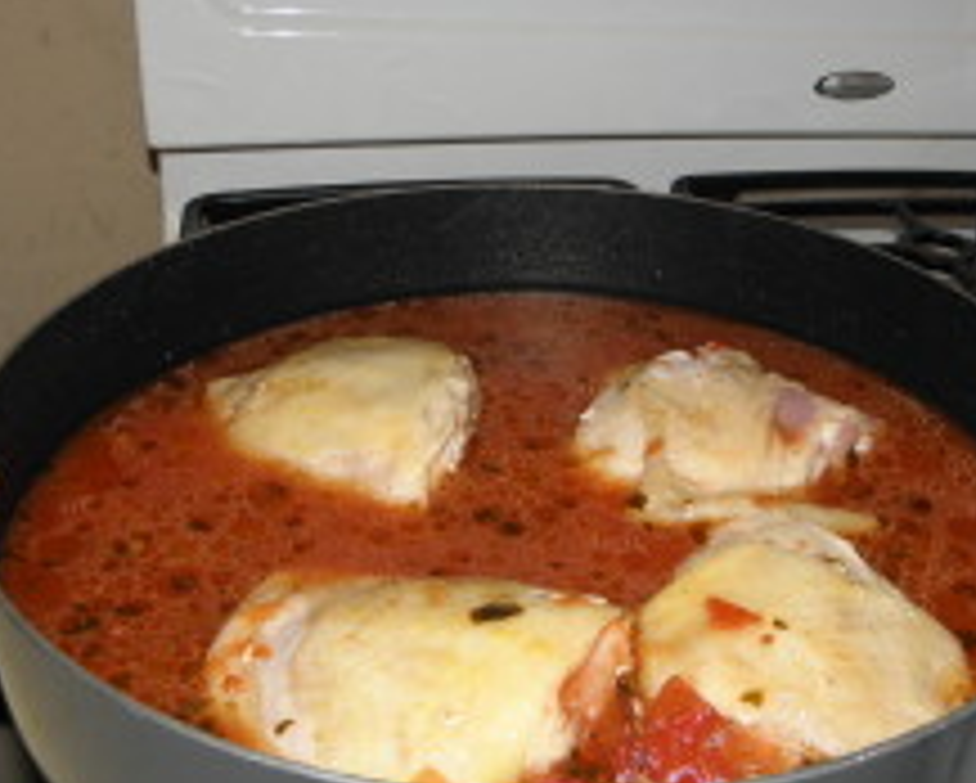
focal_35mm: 44
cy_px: 464
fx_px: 1272
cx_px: 585
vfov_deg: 34.1
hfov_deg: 41.8
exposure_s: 1/30
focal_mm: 5
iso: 100
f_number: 3.5
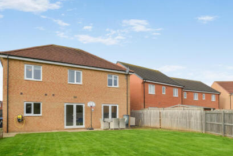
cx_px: 109
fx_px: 155
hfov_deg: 73.6
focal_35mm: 24
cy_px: 109
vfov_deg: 51.7
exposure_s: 1/200
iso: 100
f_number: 8
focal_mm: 15
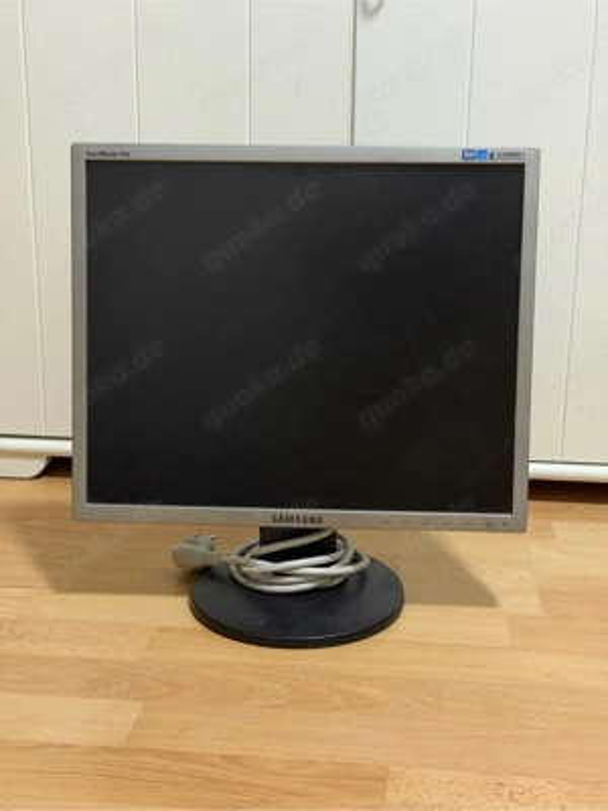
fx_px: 1124
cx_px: 304
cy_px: 406
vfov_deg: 39.7
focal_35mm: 48
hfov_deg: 30.3
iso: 640
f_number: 1.78
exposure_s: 1/25
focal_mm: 6.76
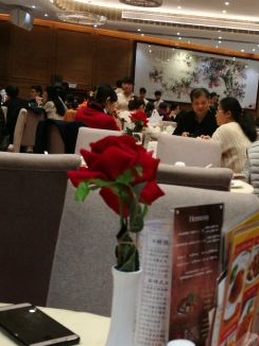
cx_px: 193
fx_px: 579
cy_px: 202
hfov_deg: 24.9
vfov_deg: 33.2
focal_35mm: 58
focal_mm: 4.5
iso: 200
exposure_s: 1/50
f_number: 2.2
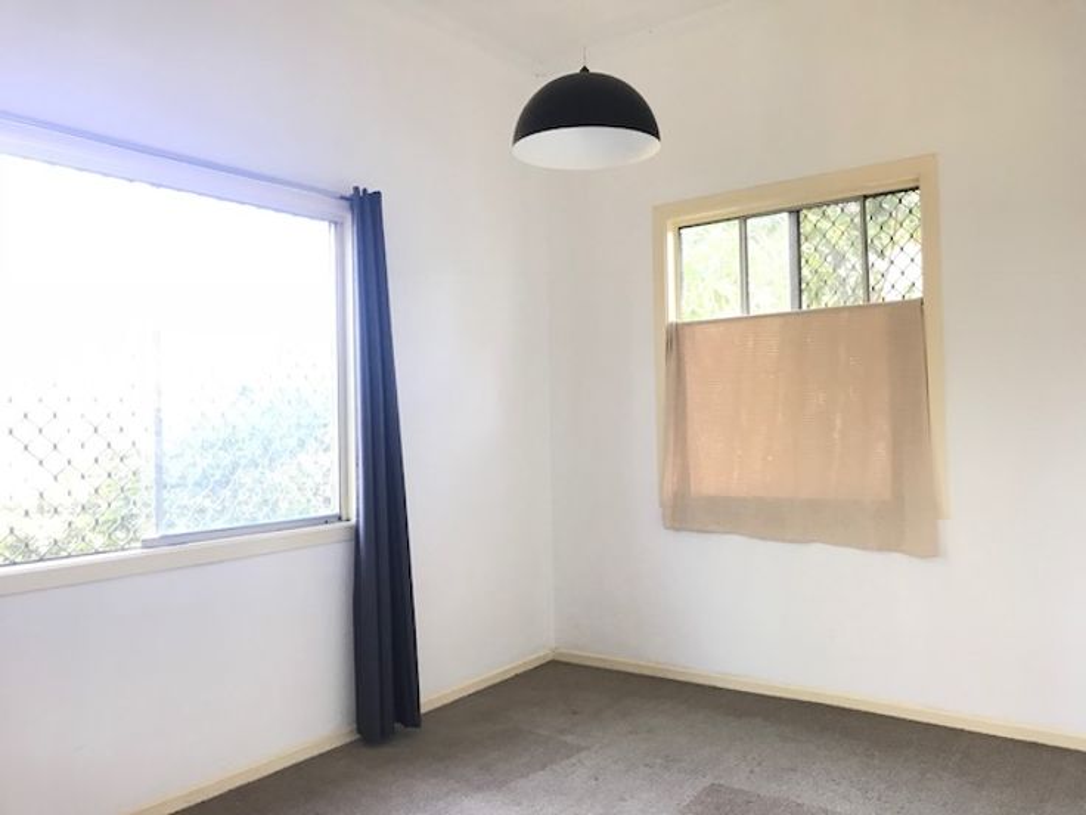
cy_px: 408
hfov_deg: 63.4
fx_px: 878
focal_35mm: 28
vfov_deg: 49.7
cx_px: 543
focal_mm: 3.99
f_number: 1.8
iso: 50
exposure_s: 1/17
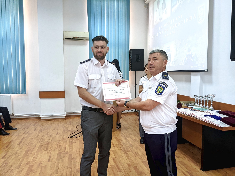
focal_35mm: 27
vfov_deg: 51.4
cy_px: 88
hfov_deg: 65.3
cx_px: 118
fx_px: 183
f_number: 1.73
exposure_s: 1/33.3
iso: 101
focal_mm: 4.38
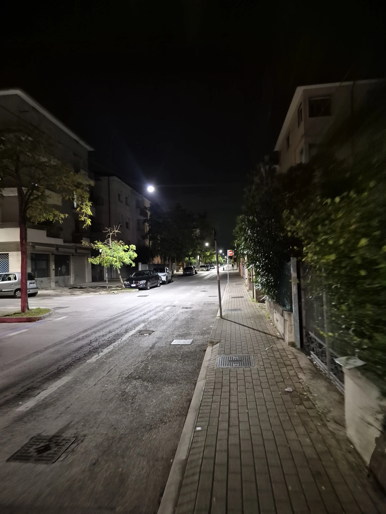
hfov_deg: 58.9
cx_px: 193
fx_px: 342
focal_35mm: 23
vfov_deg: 73.9
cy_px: 257
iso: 1600
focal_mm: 5.4
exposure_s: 1/25
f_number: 1.8
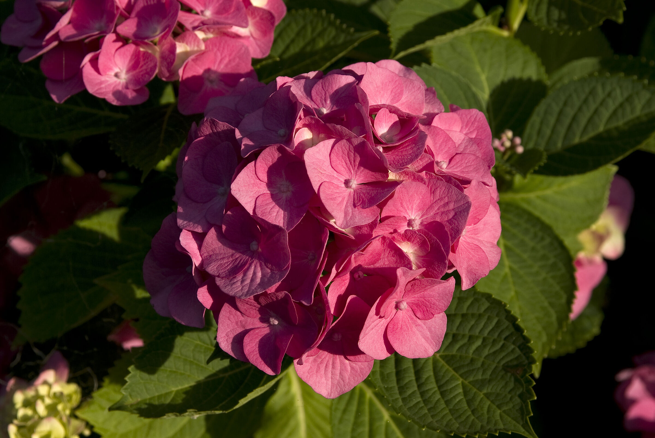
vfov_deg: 13.1
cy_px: 219
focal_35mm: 105
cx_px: 328
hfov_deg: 19.4
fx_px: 1913
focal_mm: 70
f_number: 8
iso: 100
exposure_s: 1/200
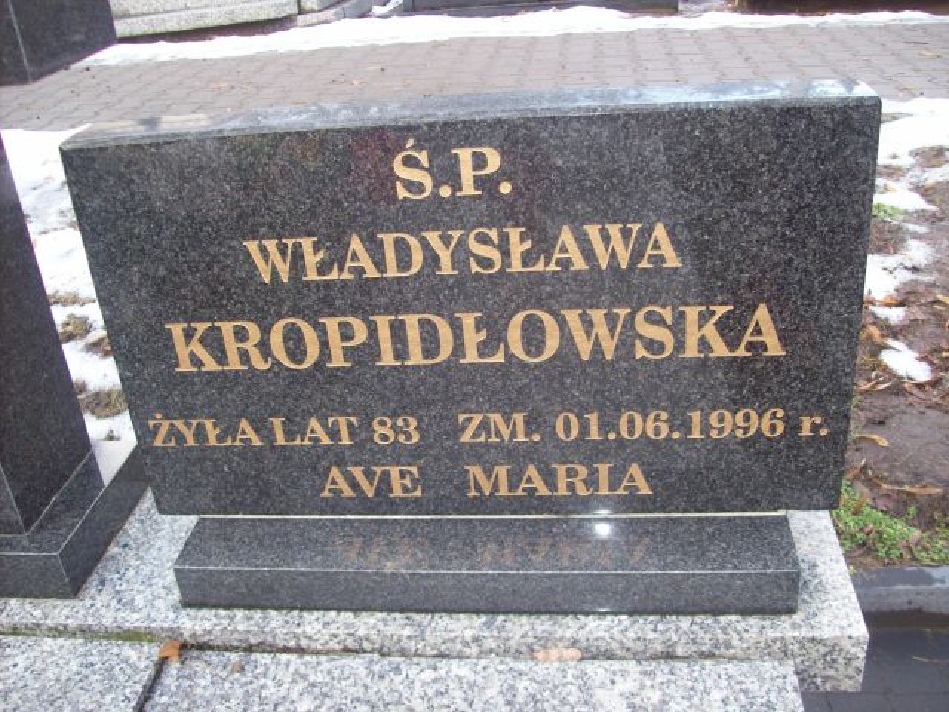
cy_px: 356
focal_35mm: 36
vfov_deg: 39.7
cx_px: 474
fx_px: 987
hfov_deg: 51.4
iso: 80
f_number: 2.7
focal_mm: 6
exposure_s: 1/64
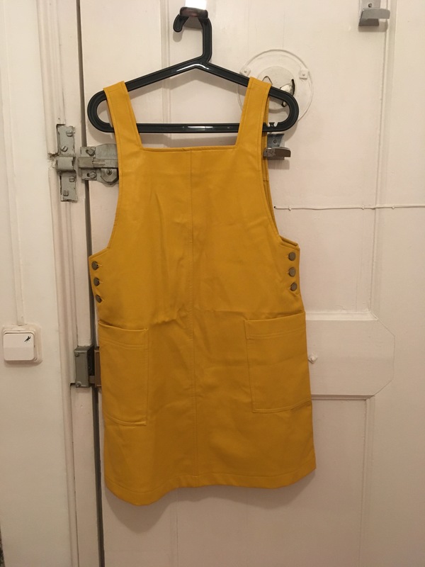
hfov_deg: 48.2
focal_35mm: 29
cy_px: 284
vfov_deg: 61.7
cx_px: 212
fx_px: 475
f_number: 2.2
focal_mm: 4.15
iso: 250
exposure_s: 1/33
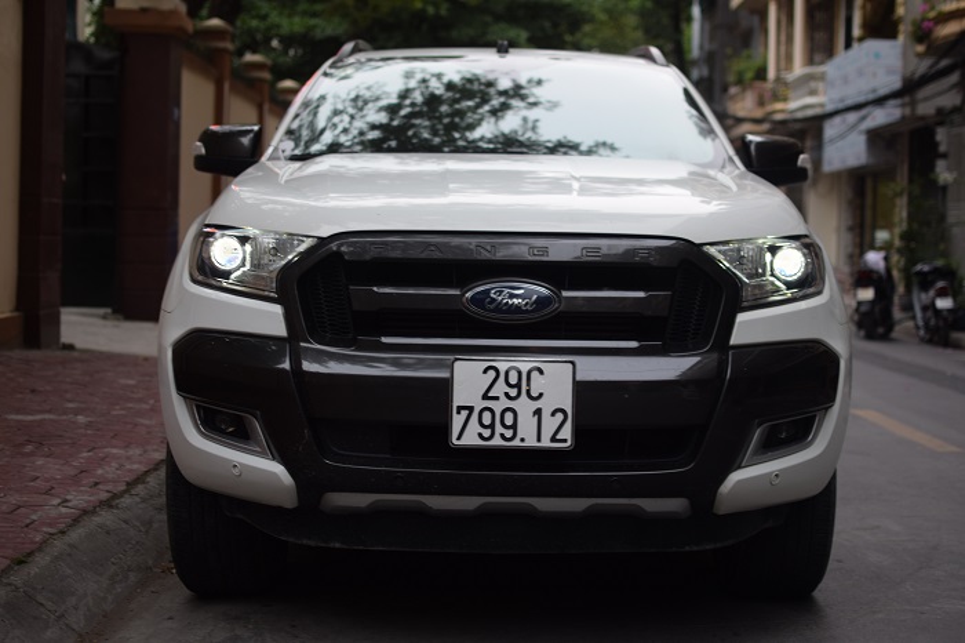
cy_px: 322
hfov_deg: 37.9
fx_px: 1407
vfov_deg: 25.7
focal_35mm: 52
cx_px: 482
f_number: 1.8
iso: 100
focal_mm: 35
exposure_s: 1/20
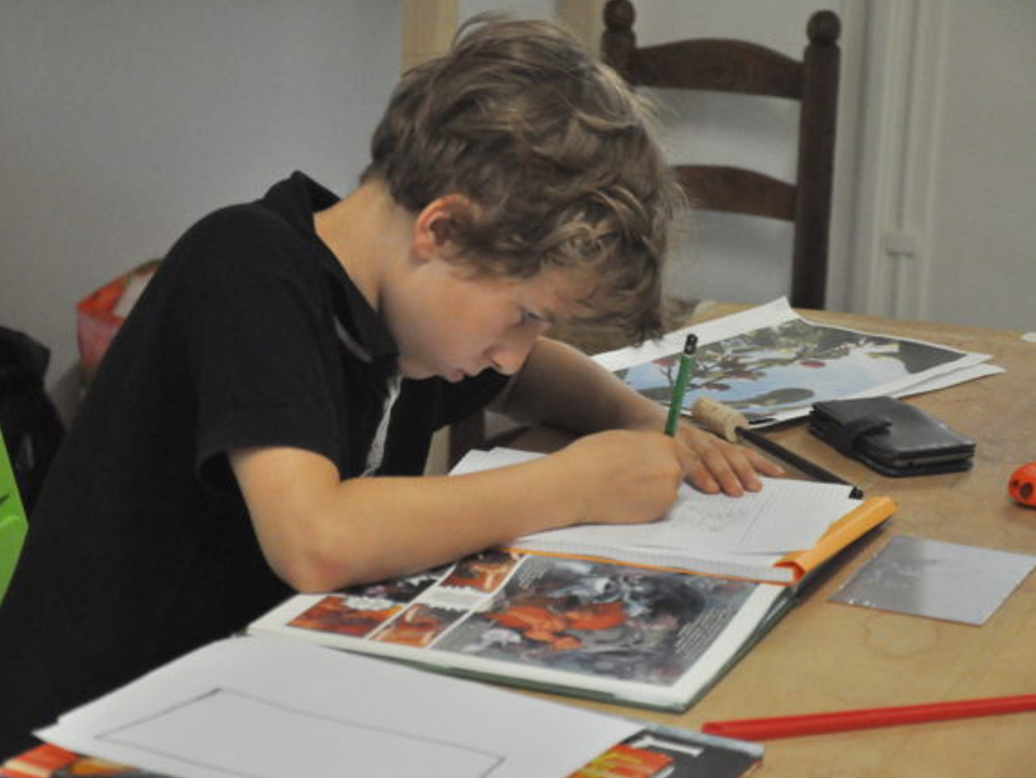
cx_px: 480
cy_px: 386
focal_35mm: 115
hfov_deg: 17.1
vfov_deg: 12.9
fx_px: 3443
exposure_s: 1/200
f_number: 5.3
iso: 3200
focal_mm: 70
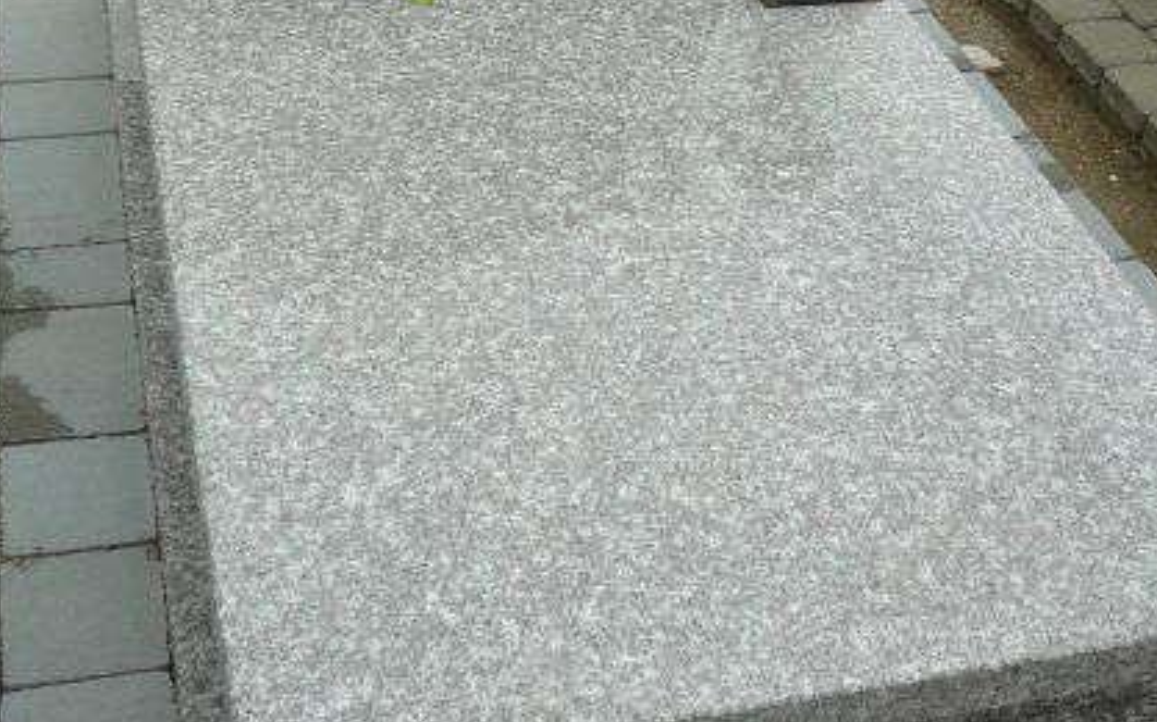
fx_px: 1796
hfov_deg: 35.7
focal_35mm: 57
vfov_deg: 22.0
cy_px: 22
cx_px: 566
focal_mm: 5.2
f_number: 2.8
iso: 80
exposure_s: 1/320
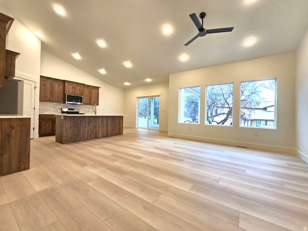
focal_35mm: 13
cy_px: 116
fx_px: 116
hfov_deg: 106.2
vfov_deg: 89.9
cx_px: 154
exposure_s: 1/60
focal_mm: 2.2
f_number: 2.2
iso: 125
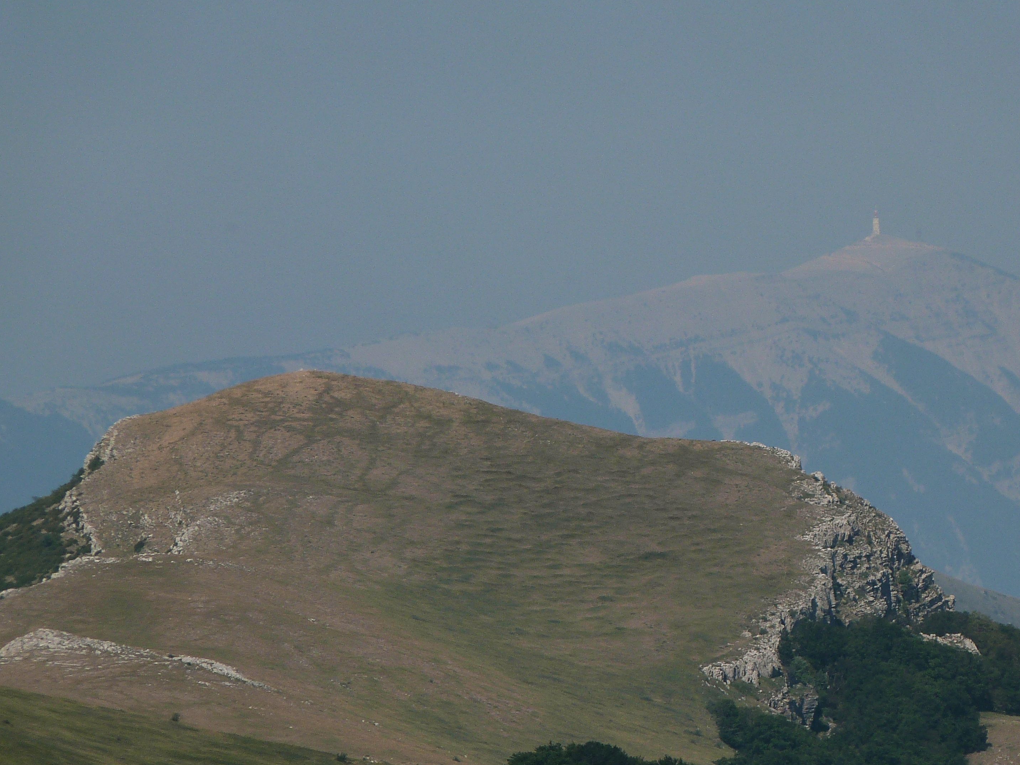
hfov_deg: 3.0
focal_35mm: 672
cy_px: 515
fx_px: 19802
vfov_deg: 2.2
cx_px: 672
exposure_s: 1/800
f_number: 5.6
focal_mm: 86.8
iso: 100
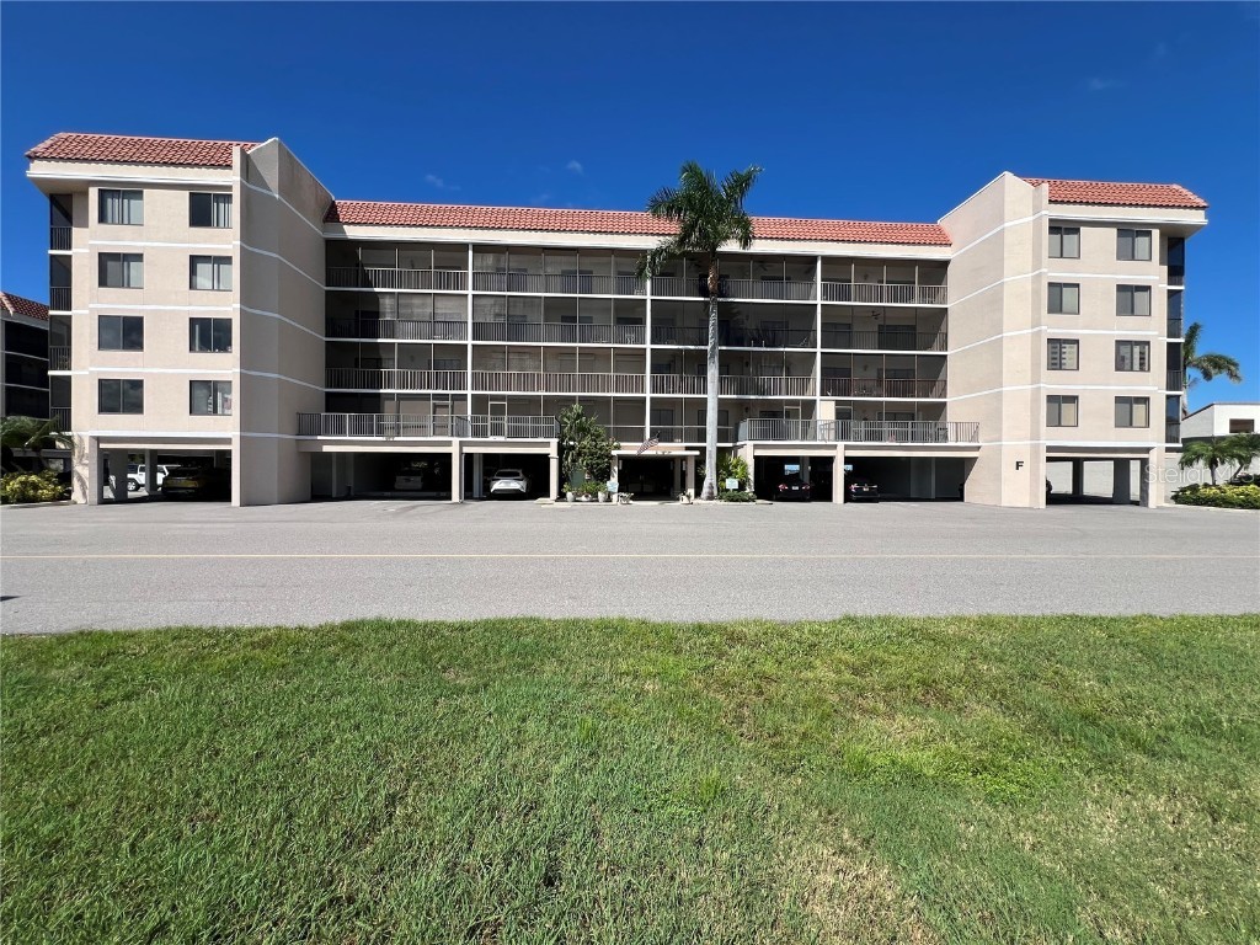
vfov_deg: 89.9
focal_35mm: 13
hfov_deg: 106.2
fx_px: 473
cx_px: 630
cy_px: 472
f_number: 1.8
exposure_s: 1/2053
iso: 32
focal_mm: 1.57
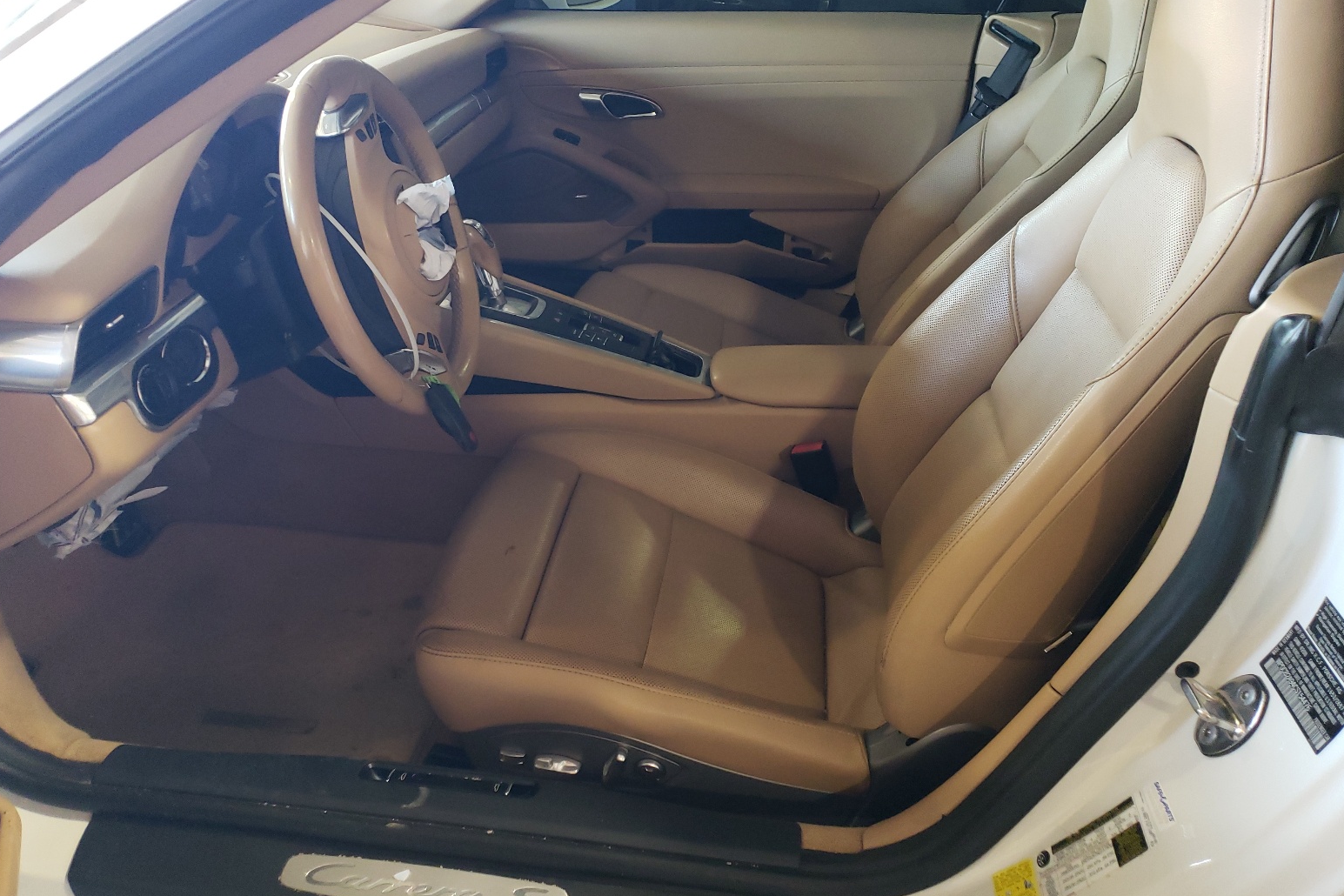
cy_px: 391
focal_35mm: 28
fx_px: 1045
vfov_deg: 46.3
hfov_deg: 65.5
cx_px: 655
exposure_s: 1/60.2
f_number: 1.5
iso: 256
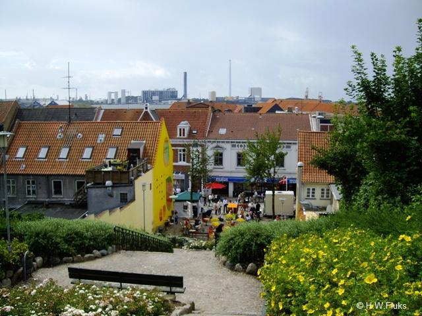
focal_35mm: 38
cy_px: 158
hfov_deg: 49.0
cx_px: 211
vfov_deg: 37.7
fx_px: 463
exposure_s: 1/250
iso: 50
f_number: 4.3
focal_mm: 6.2
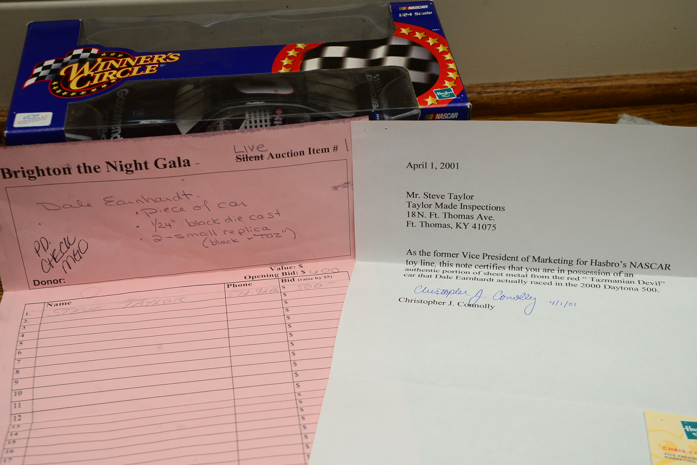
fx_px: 1007
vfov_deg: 26.0
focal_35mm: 52
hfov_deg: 38.2
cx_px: 348
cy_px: 232
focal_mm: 52
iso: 2000
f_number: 9
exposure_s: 1/125
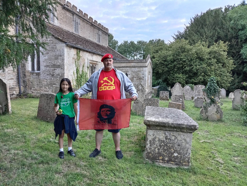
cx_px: 124
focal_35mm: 26
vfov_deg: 53.1
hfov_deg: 67.3
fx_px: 186
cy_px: 93
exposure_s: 1/24
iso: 360
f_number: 1.8
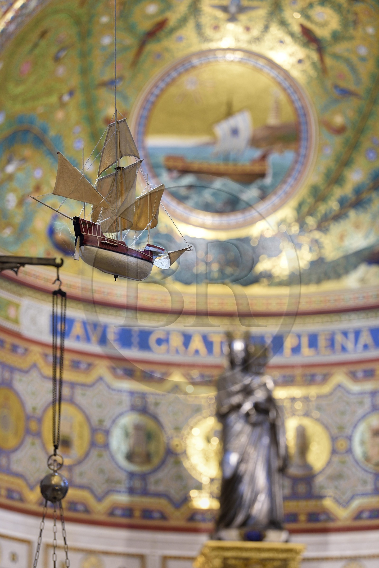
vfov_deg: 13.7
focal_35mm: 150
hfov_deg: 9.1
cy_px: 284
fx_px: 2371
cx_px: 190
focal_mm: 150
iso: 800
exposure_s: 1/60
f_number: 3.2
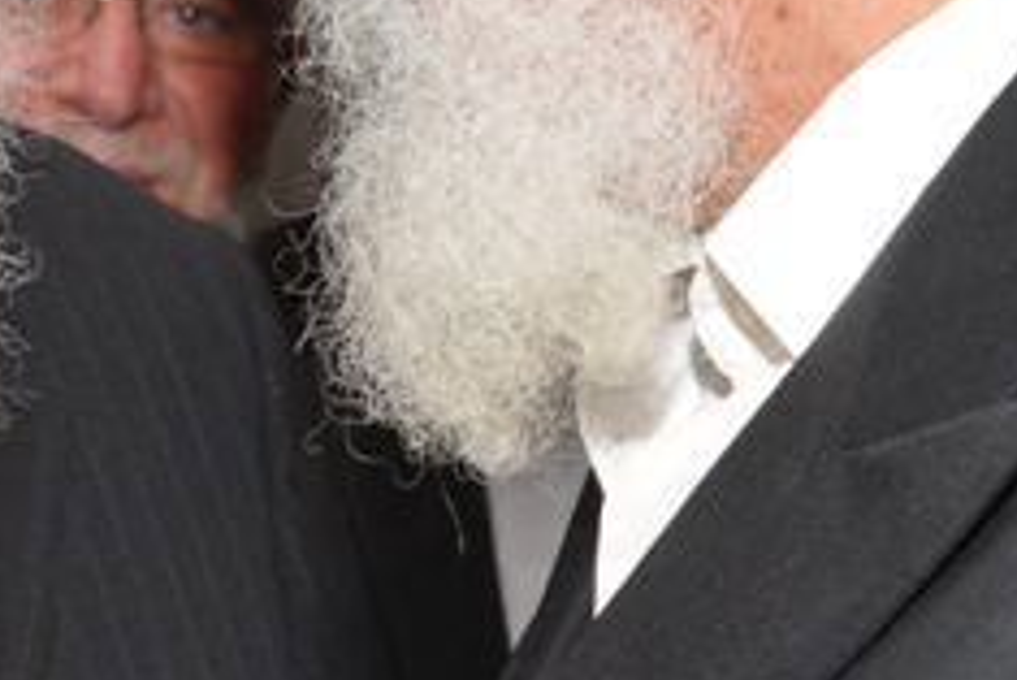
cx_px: 307
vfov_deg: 8.4
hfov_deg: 12.6
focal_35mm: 163
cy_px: 225
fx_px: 4612
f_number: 5
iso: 320
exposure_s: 1/60
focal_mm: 25
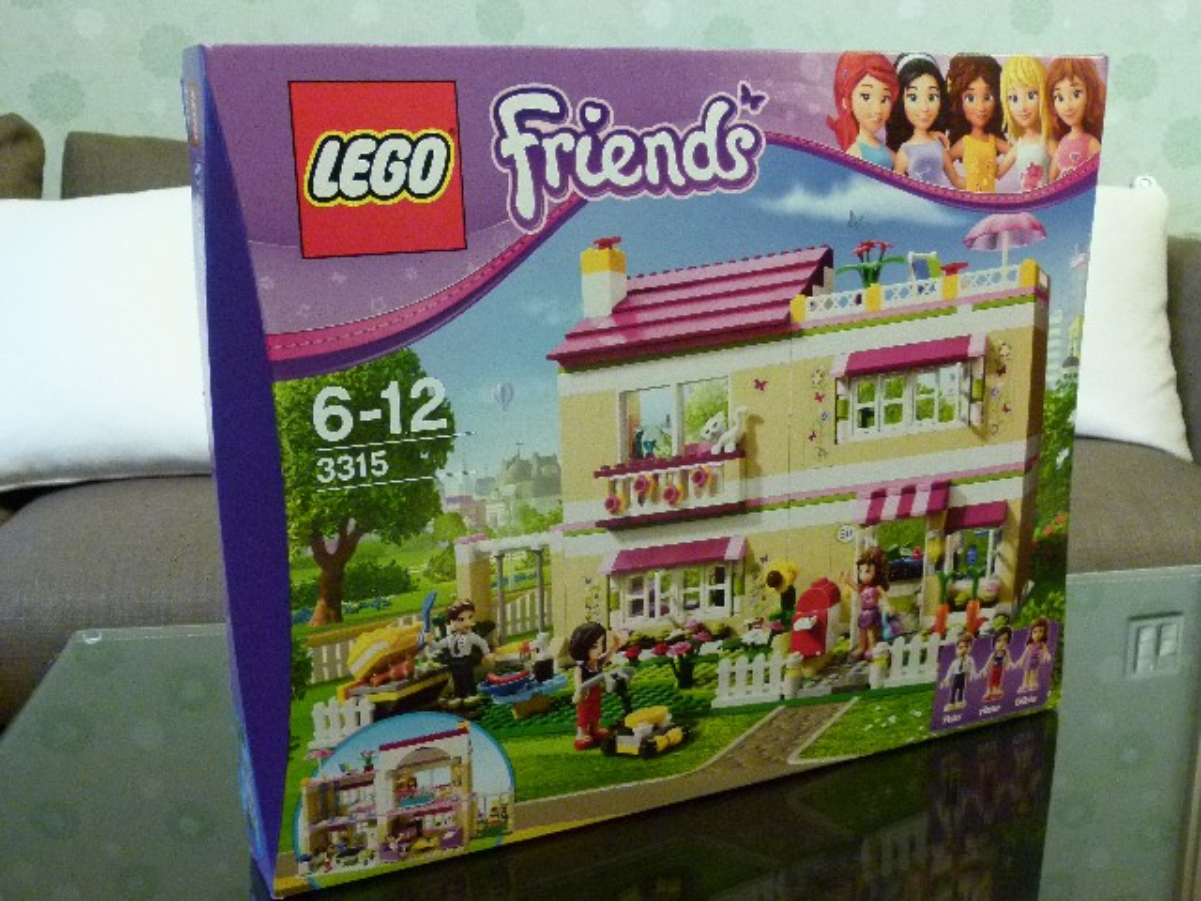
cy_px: 450
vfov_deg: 39.7
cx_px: 600
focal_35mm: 36
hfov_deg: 51.4
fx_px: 1249
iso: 400
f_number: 3.1
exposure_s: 1/20
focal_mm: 6.5
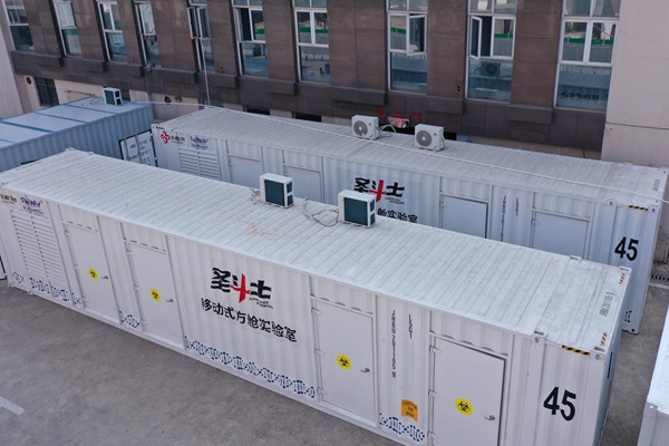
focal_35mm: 28
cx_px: 334
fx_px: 520
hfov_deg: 65.5
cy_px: 223
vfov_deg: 46.4
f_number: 7.1
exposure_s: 1/160
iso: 100
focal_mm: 10.26
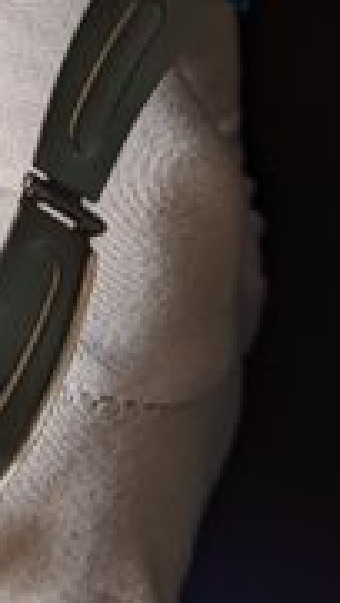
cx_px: -75
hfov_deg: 10.3
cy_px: 157
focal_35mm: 116
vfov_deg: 18.4
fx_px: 1857
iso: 47
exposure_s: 1/150
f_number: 1.85
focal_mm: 6.81
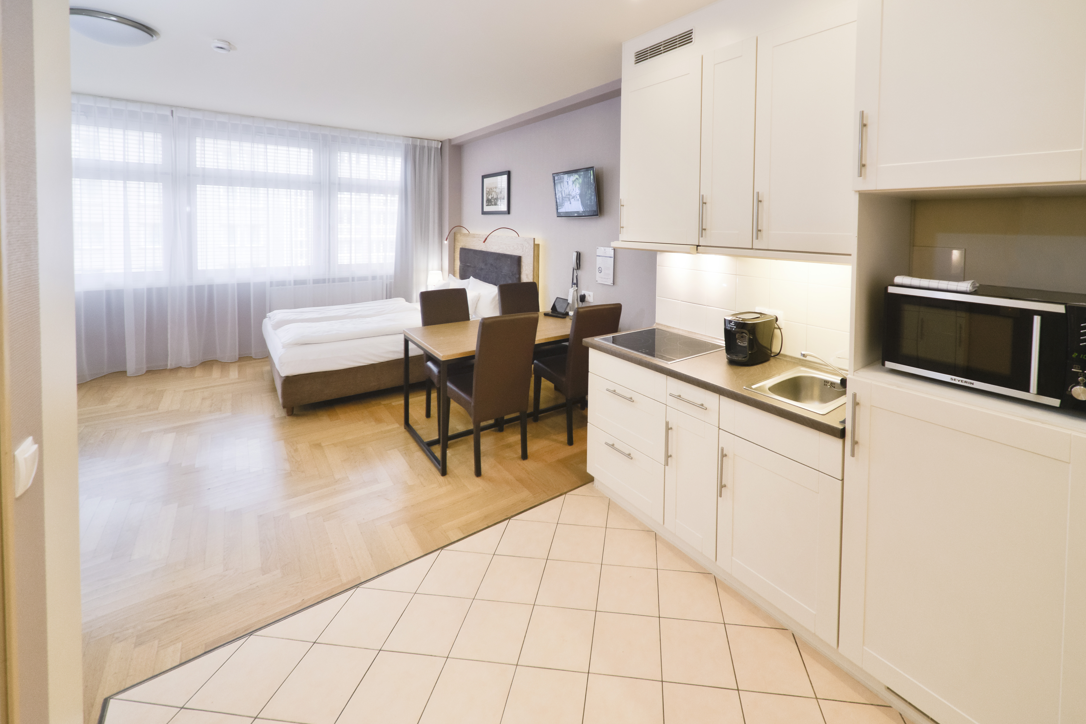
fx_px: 422
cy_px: 352
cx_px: 579
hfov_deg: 104.1
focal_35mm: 14
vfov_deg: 81.2
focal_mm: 13
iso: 640
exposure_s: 1/50
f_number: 6.3
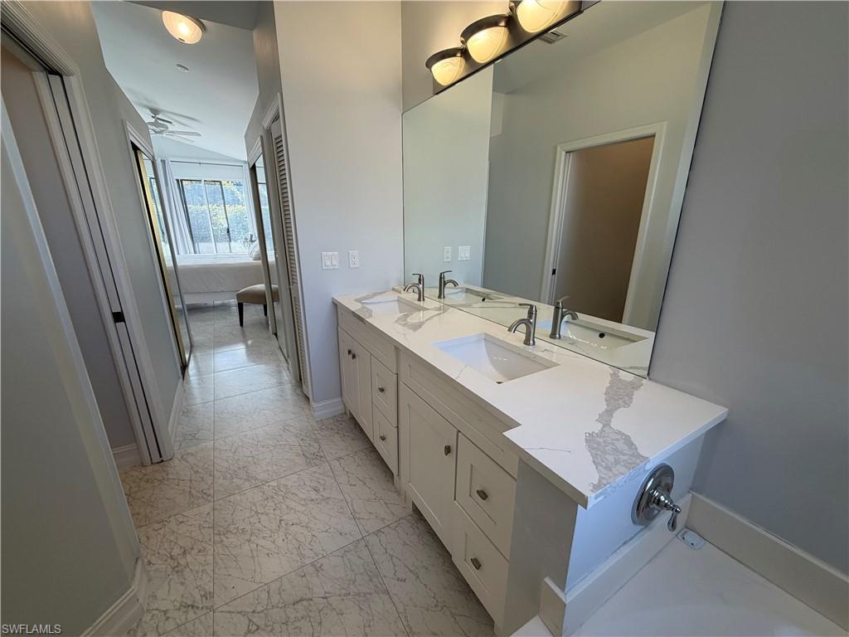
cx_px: 424
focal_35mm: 14
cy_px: 318
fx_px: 343
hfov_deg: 102.1
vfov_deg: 85.7
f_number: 2.2
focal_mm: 2.22
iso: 125
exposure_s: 1/120
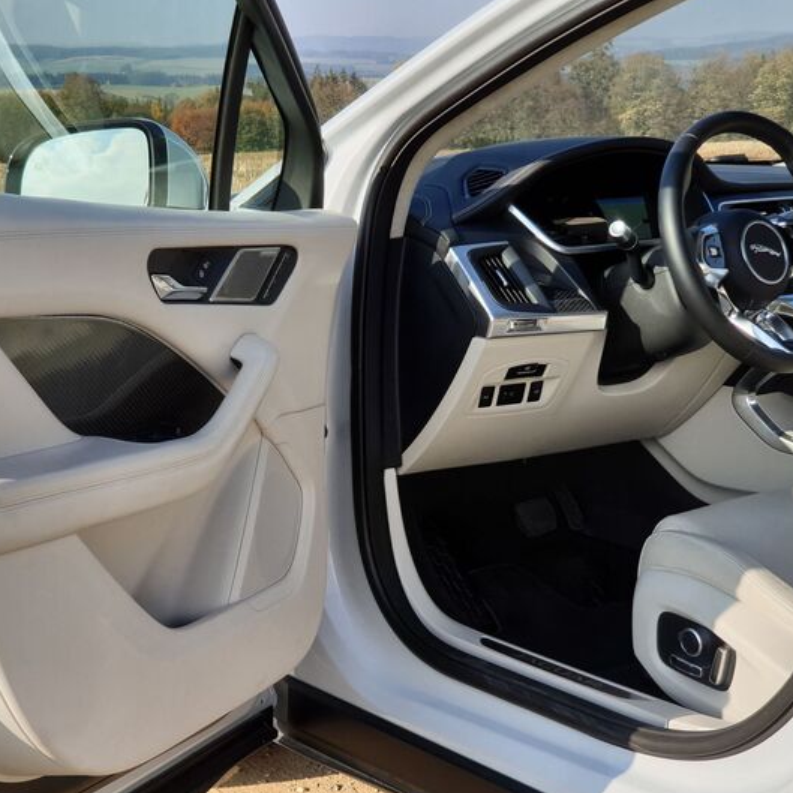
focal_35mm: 64
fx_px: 1659
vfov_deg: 26.9
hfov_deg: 26.8
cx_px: 328
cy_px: 402
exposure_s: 1/599
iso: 25
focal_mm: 6
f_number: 2.4
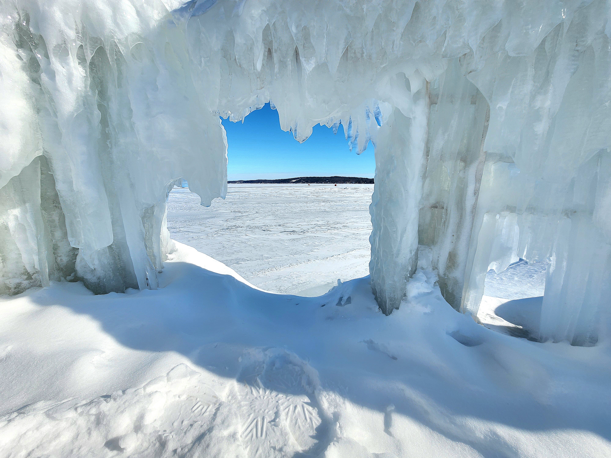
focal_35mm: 13
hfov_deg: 106.2
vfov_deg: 89.9
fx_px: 229
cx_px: 306
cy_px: 229
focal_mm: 2.2
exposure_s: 1/5000
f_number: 2.2
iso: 50
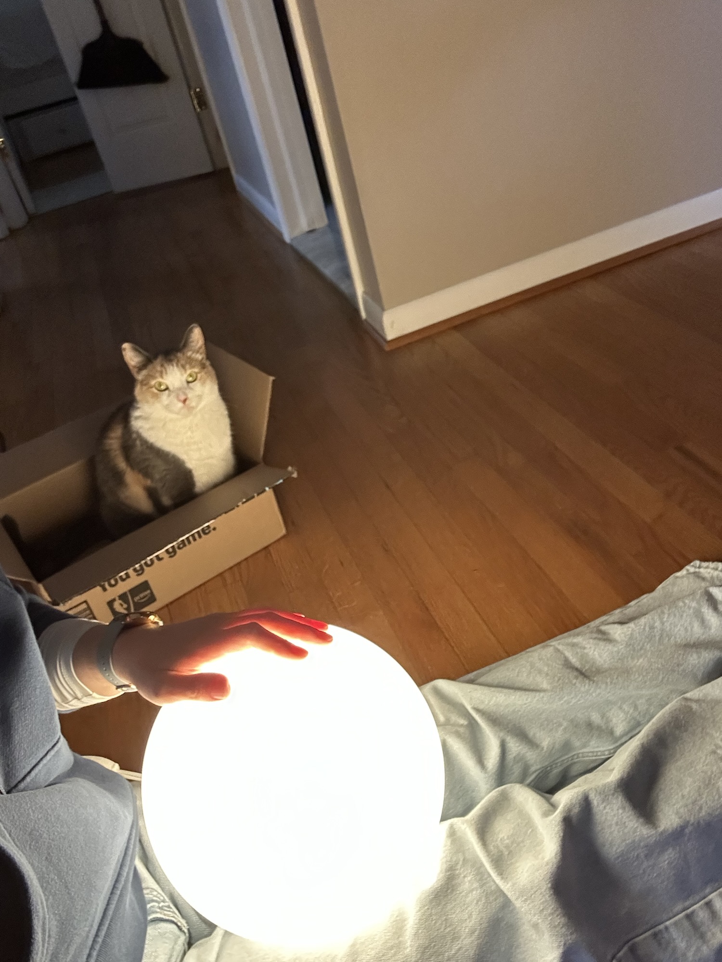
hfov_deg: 46.8
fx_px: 834
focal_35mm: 30
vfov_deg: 60.0
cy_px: 481
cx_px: 361
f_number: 1.9
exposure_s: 1/60
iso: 250
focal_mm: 2.69
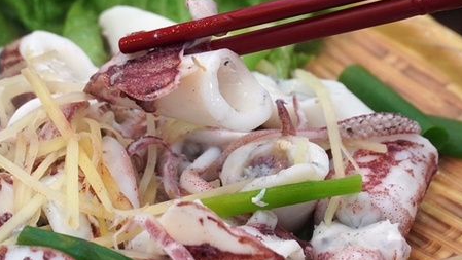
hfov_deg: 10.5
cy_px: 170
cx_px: 154
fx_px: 2512
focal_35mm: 205
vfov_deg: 5.9
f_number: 5.6
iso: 1000
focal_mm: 69
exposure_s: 1/80
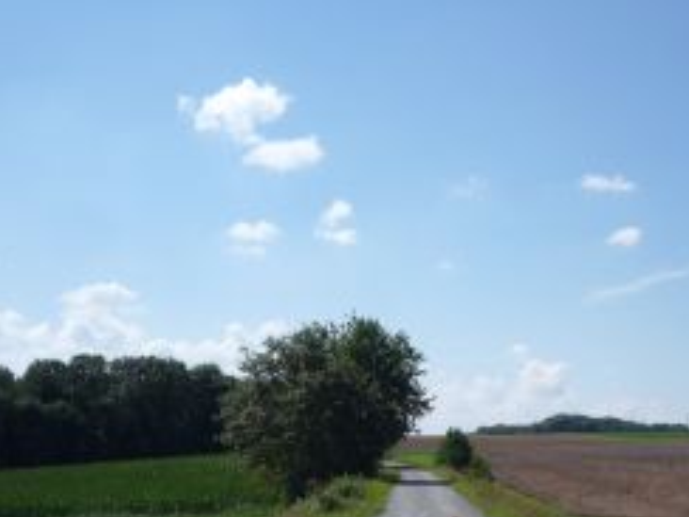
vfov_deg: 22.6
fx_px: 1254
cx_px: 446
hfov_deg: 30.5
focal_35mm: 63
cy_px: 483
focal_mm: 5.2
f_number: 5.6
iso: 100
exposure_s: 1/500
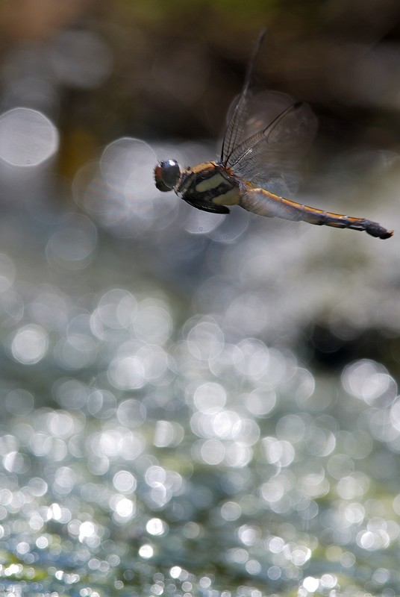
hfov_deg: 3.1
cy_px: 298
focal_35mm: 450
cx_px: 200
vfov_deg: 4.6
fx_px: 7474
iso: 100
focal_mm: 300
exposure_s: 1/320
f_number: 9
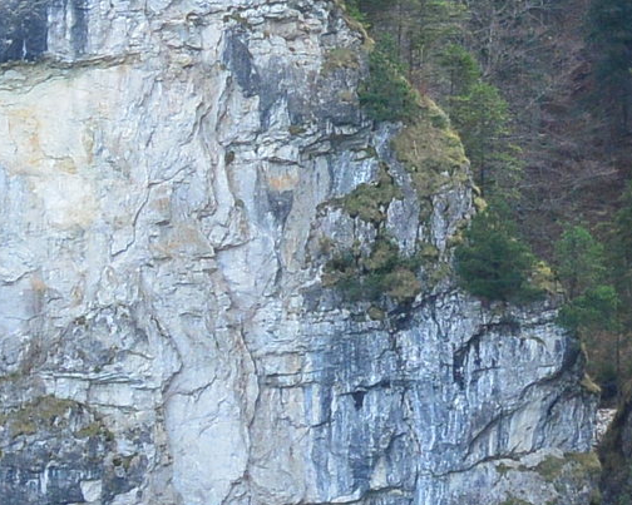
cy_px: -284
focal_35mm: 345
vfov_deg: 4.5
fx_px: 6452
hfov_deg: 5.6
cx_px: 433
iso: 280
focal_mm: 27.5
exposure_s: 1/125
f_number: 5.6
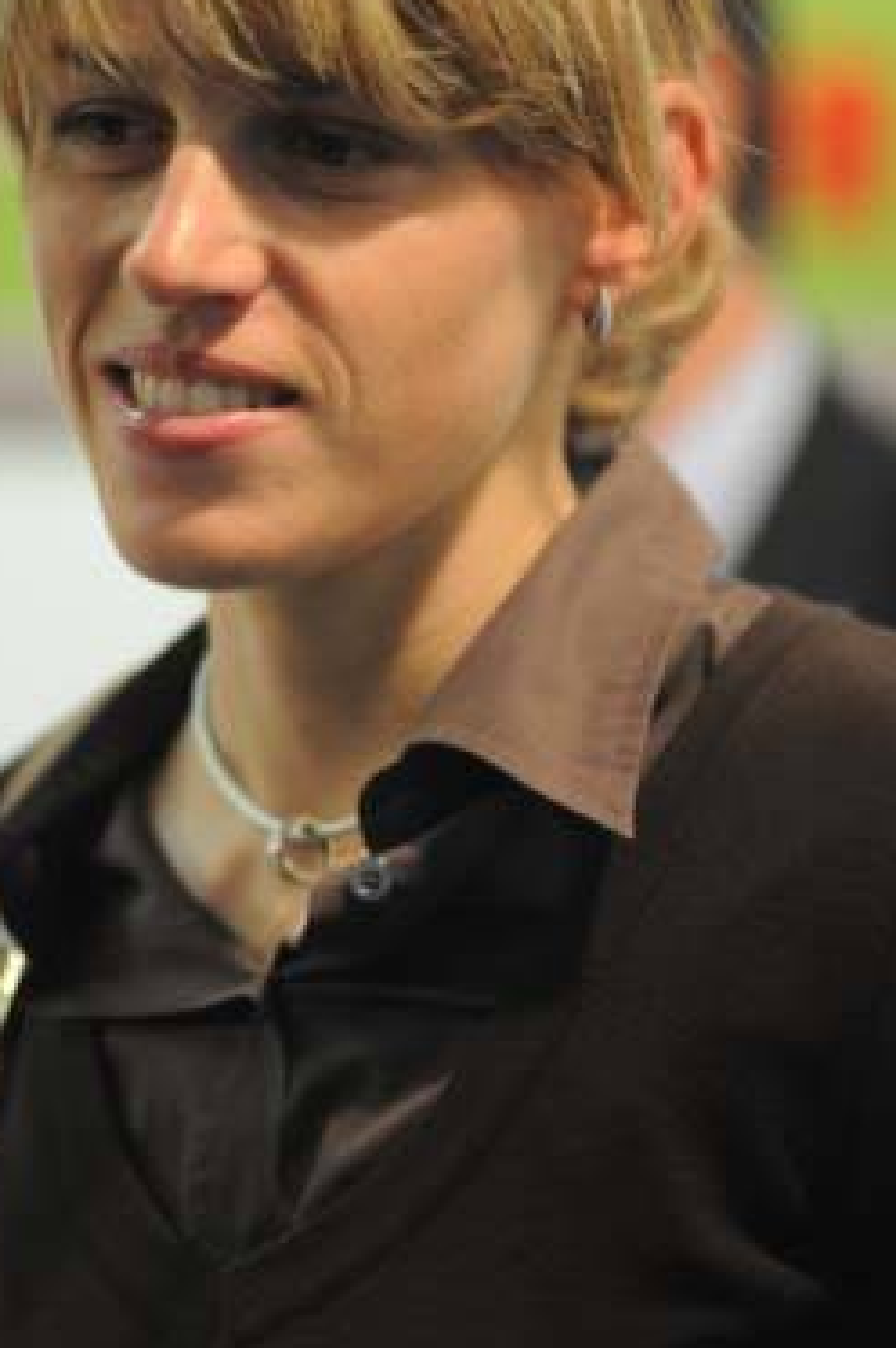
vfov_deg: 5.5
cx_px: 401
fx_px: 13900
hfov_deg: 3.7
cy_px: 557
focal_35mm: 372
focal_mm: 185
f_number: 2.8
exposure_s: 1/350
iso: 1600
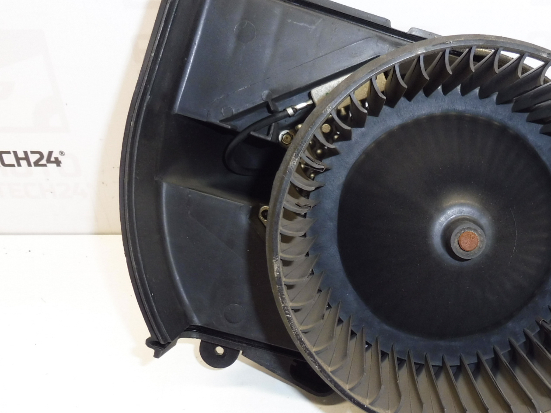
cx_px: 388
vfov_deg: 36.8
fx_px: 621
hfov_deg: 46.7
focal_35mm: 39
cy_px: 226
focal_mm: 4.3
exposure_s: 1/60
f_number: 3.5
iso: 200
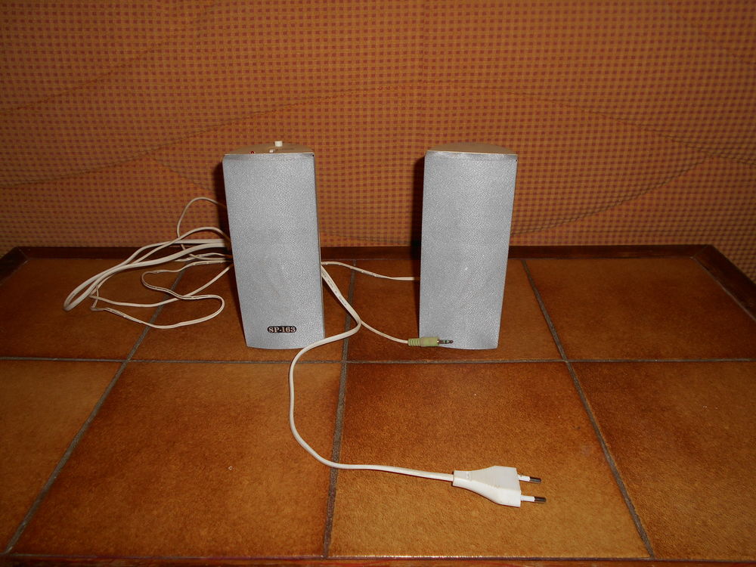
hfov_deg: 67.3
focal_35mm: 26
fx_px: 568
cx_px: 378
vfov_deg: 53.1
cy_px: 284
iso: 80
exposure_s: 1/25
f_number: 3.2
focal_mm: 4.6
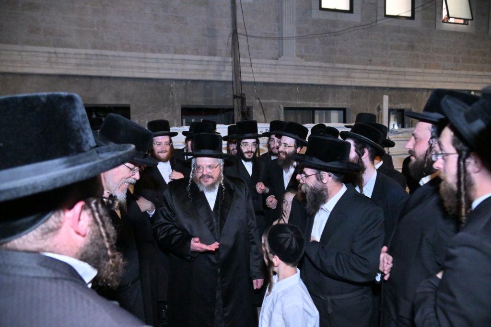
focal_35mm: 24
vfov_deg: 53.1
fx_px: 327
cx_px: 246
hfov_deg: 73.7
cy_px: 164
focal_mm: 24
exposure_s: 1/125
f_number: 4
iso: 2500
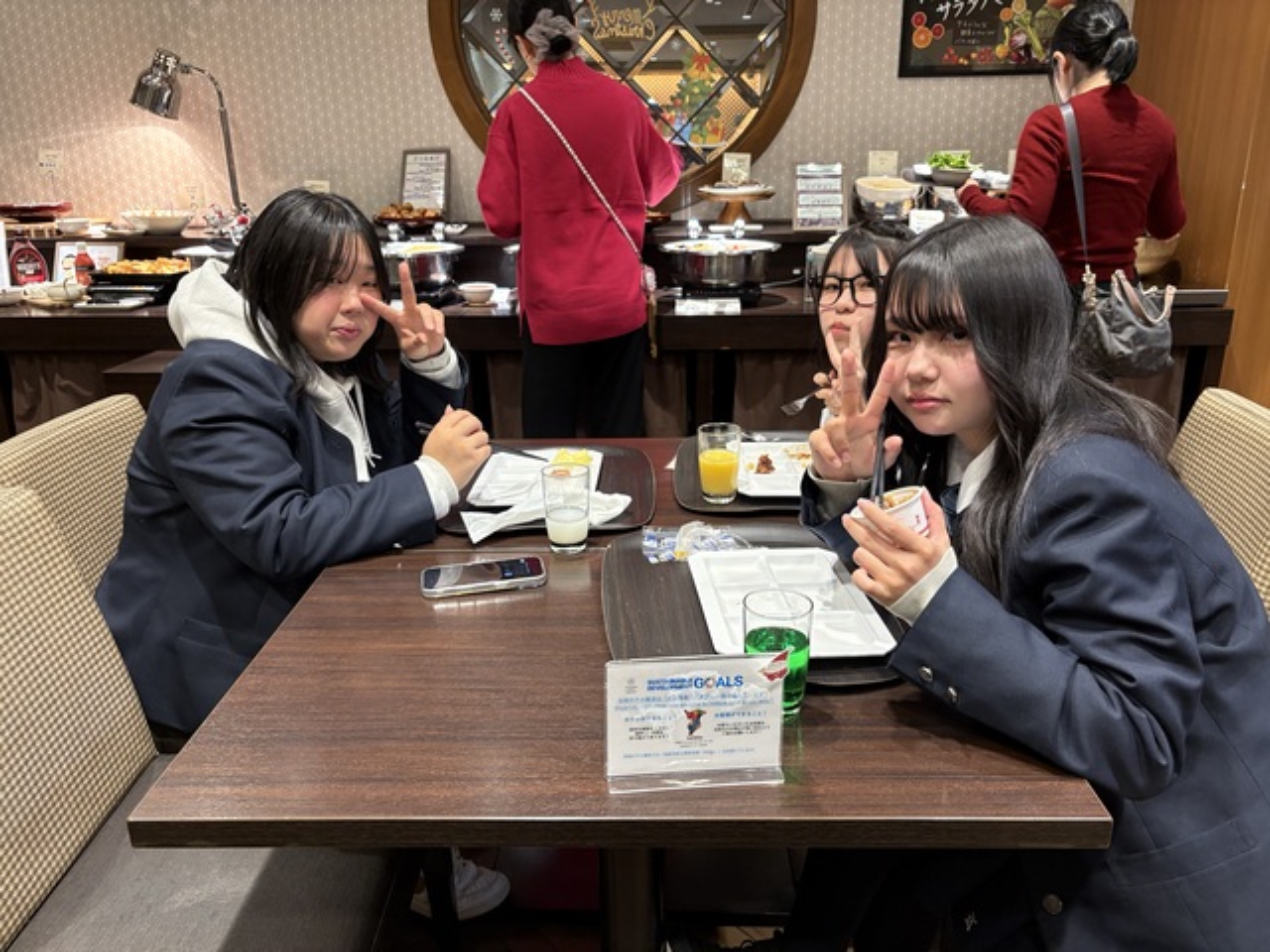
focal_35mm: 26
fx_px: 954
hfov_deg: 67.3
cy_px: 476
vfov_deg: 53.1
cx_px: 635
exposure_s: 1/50
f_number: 1.6
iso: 200
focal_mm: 5.96
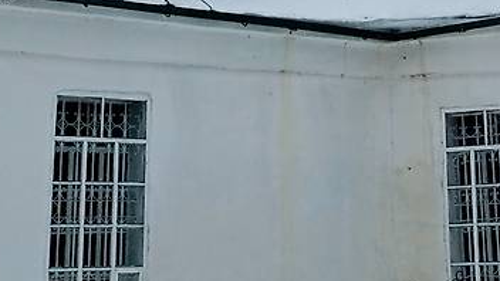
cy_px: -139
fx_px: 1379
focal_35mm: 104
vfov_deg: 11.2
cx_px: 330
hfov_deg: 20.5
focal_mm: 4.69
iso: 113
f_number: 1.8
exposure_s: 1/2016
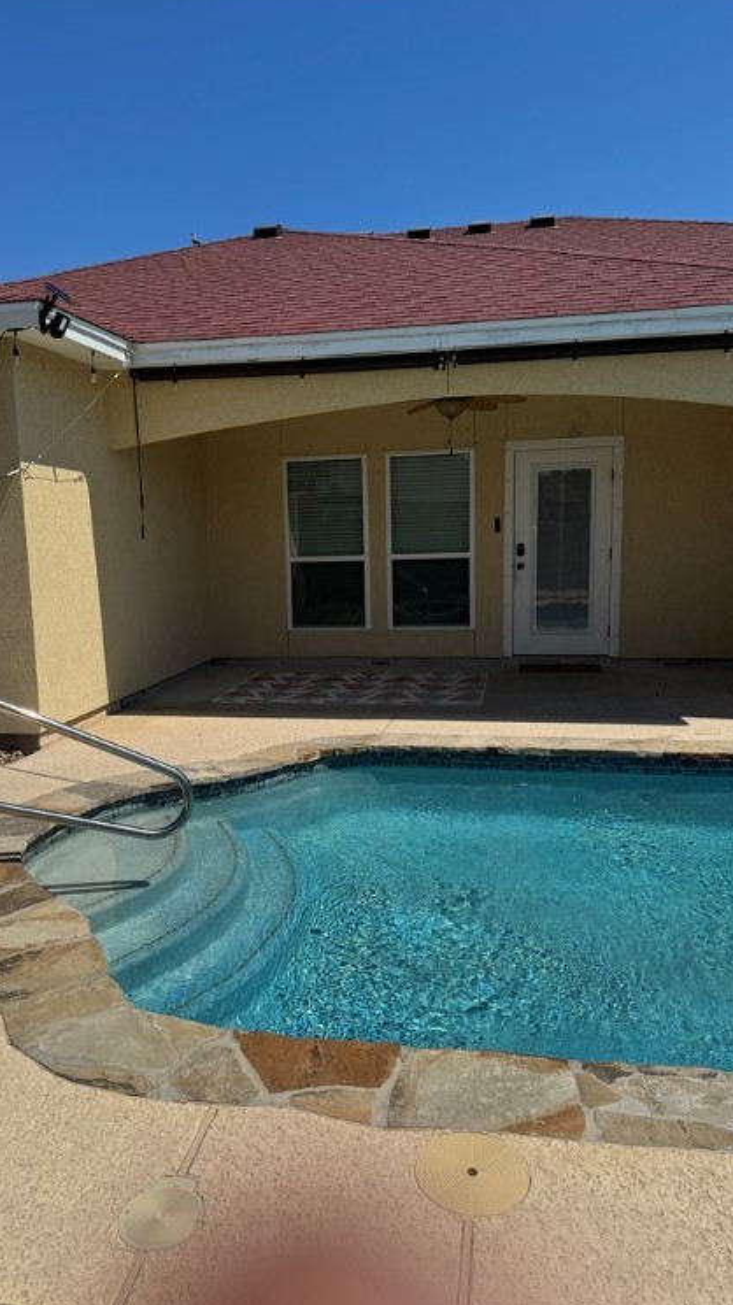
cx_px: 331
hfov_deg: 42.8
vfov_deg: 69.9
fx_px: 934
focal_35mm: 27
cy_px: 654
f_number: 1.78
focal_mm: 6.76
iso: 80
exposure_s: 1/9009
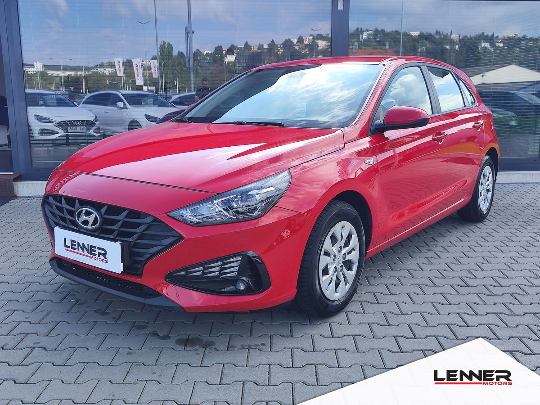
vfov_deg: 58.9
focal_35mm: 23
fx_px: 359
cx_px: 270
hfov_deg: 73.9
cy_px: 202
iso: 50
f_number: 1.69
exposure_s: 1/370
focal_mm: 7.01
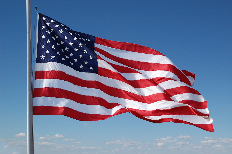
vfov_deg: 23.7
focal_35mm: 57
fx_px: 367
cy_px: 77
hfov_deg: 35.1
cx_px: 116
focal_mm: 38
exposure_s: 1/640
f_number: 7.1
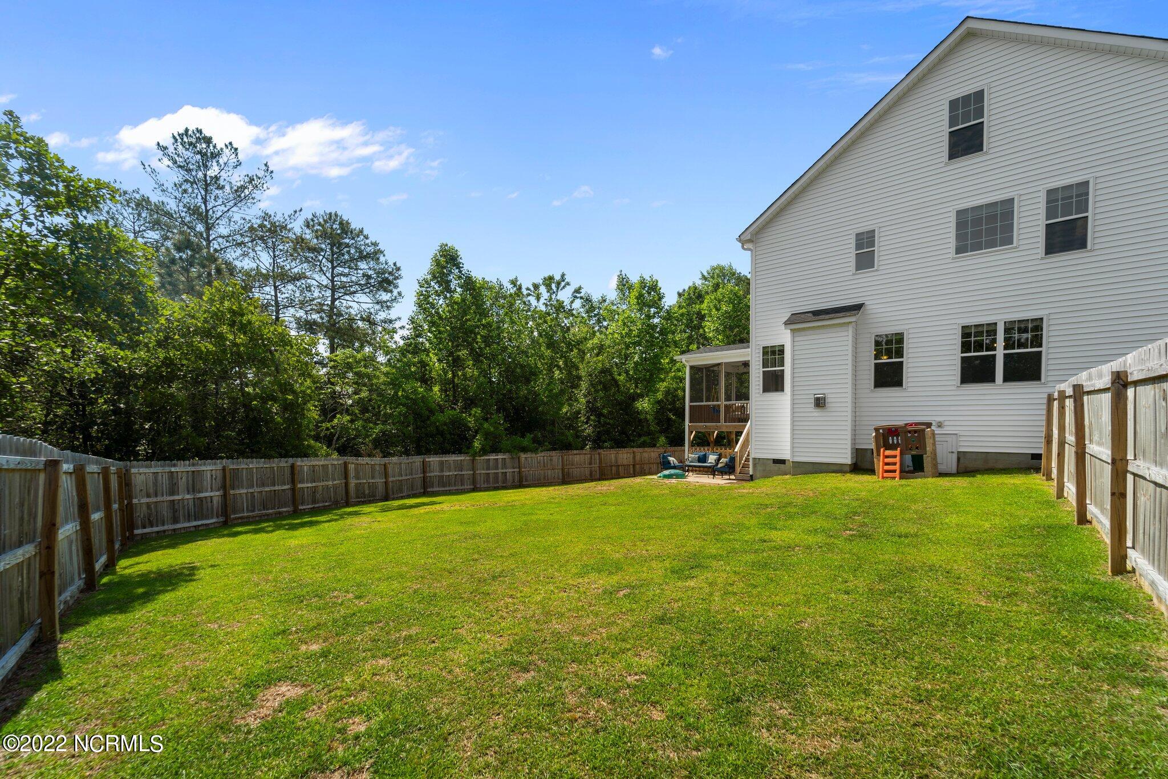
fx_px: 454
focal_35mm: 14
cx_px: 584
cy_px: 390
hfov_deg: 104.3
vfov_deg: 81.2
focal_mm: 14
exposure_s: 1/200
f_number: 8
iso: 100
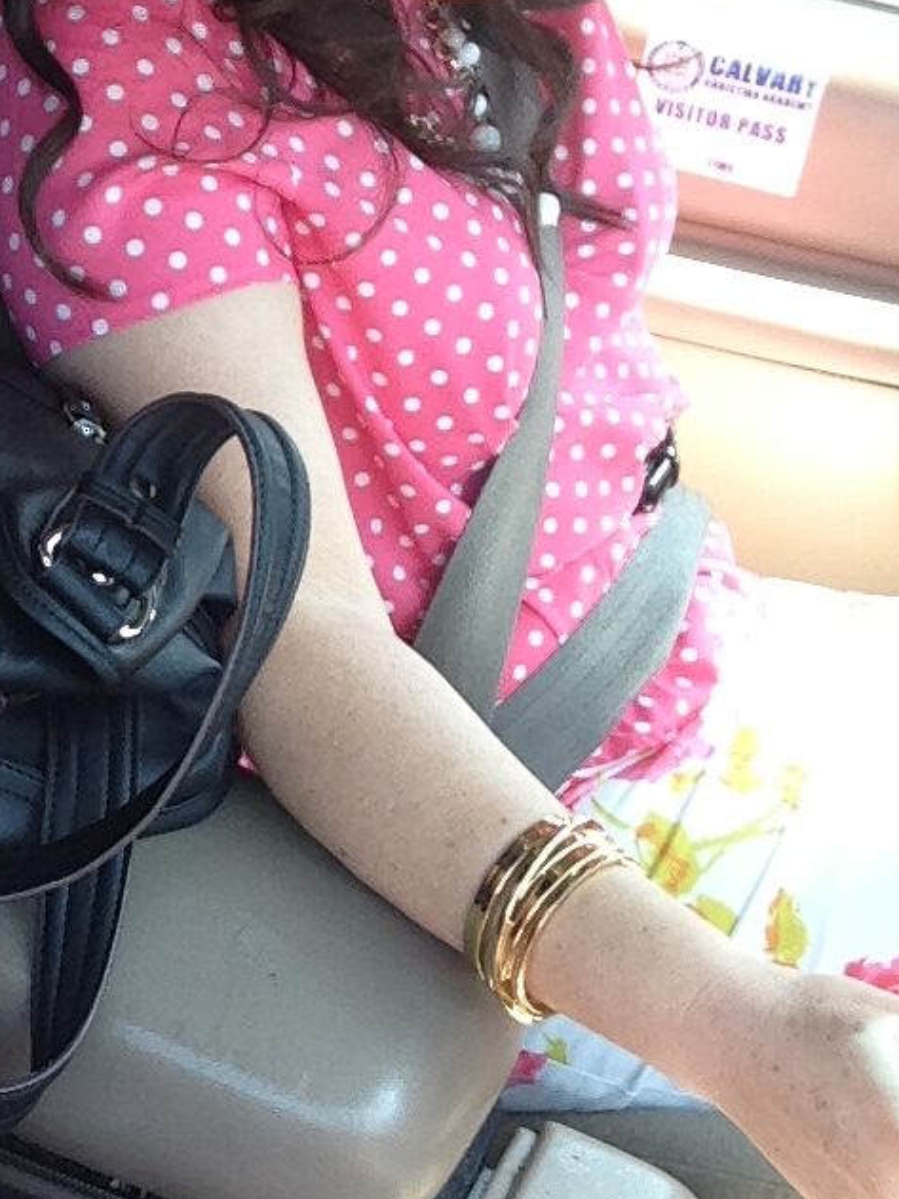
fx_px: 2459
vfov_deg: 27.3
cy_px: 481
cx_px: 11
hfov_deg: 20.1
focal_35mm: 71
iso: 32
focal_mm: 2.18
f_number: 2.4
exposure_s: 1/60
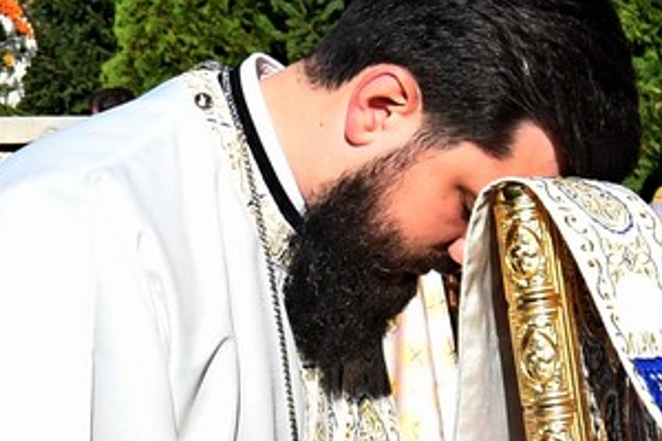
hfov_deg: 31.5
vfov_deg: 22.2
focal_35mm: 60
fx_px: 1103
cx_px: 44
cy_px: 379
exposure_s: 1/2500
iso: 500
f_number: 4.5
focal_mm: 10
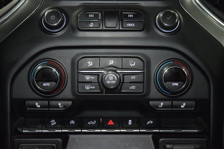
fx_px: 467
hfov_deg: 27.0
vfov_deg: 18.2
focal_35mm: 75
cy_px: 74
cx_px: 112
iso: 1400
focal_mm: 50
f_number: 4.5
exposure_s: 1/25
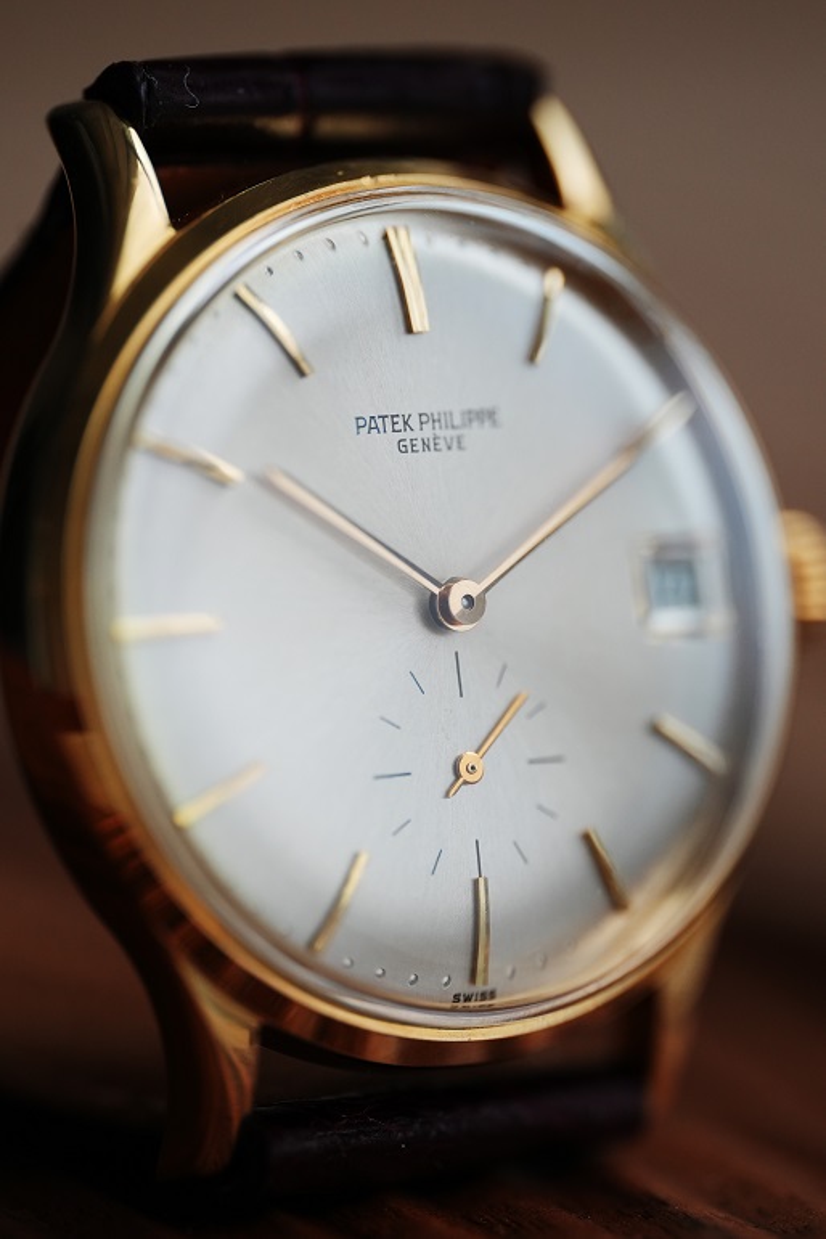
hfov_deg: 13.0
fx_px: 3613
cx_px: 413
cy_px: 620
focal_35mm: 105
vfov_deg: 19.5
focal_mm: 105
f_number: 2.8
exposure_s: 1/250
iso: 640
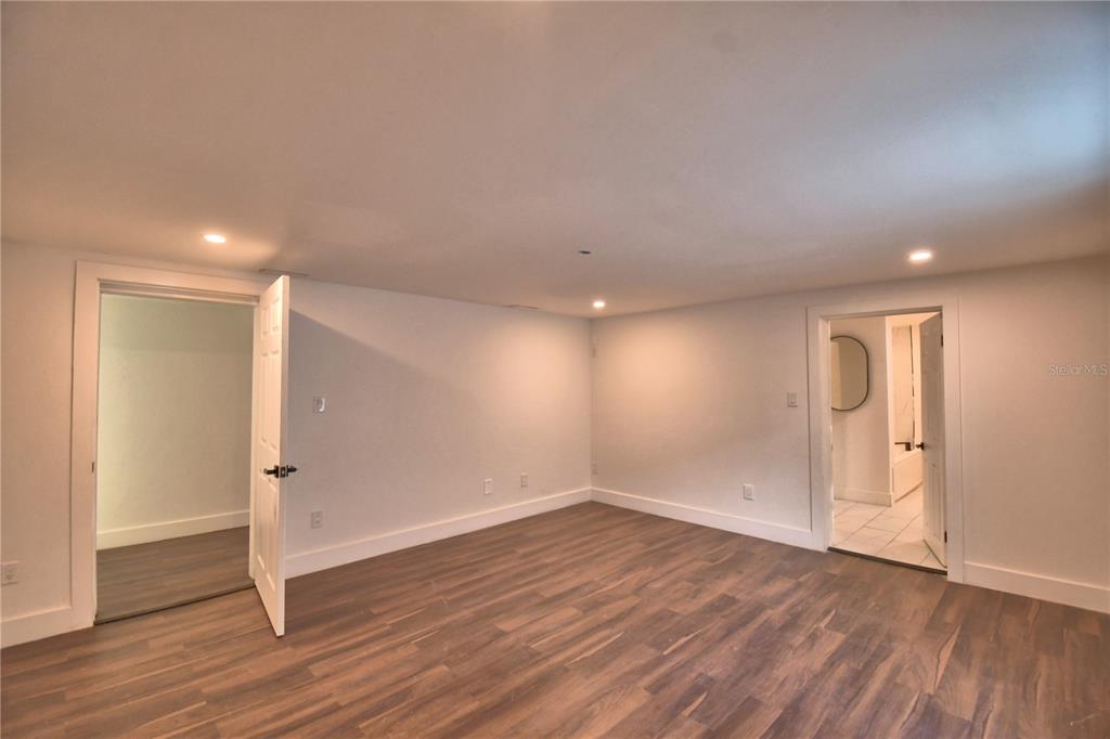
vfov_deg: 77.3
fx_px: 462
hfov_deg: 100.4
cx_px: 555
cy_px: 370
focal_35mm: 15
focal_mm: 10
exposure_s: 1/40
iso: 400
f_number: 4.5
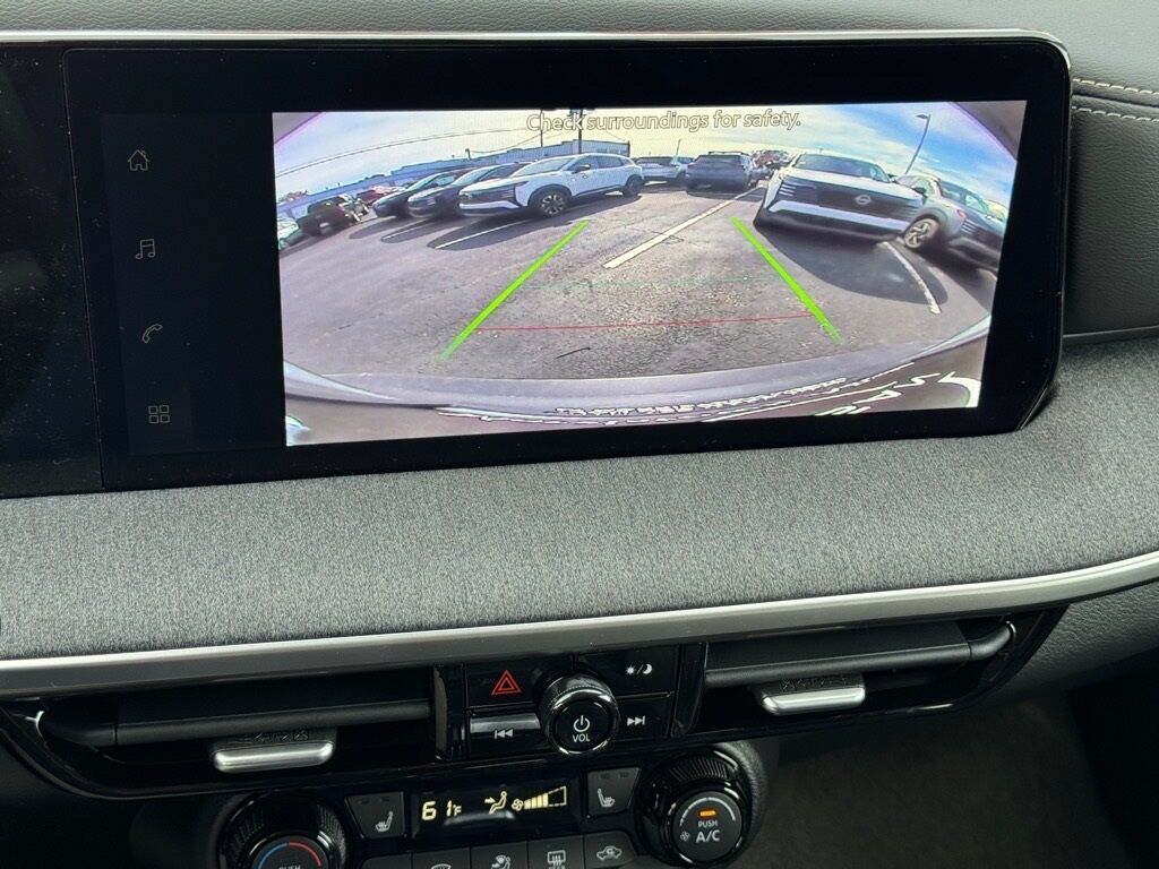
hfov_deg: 39.7
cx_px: 580
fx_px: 1607
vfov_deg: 30.3
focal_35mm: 48
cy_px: 434
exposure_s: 1/121
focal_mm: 6.76
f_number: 1.78
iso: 50
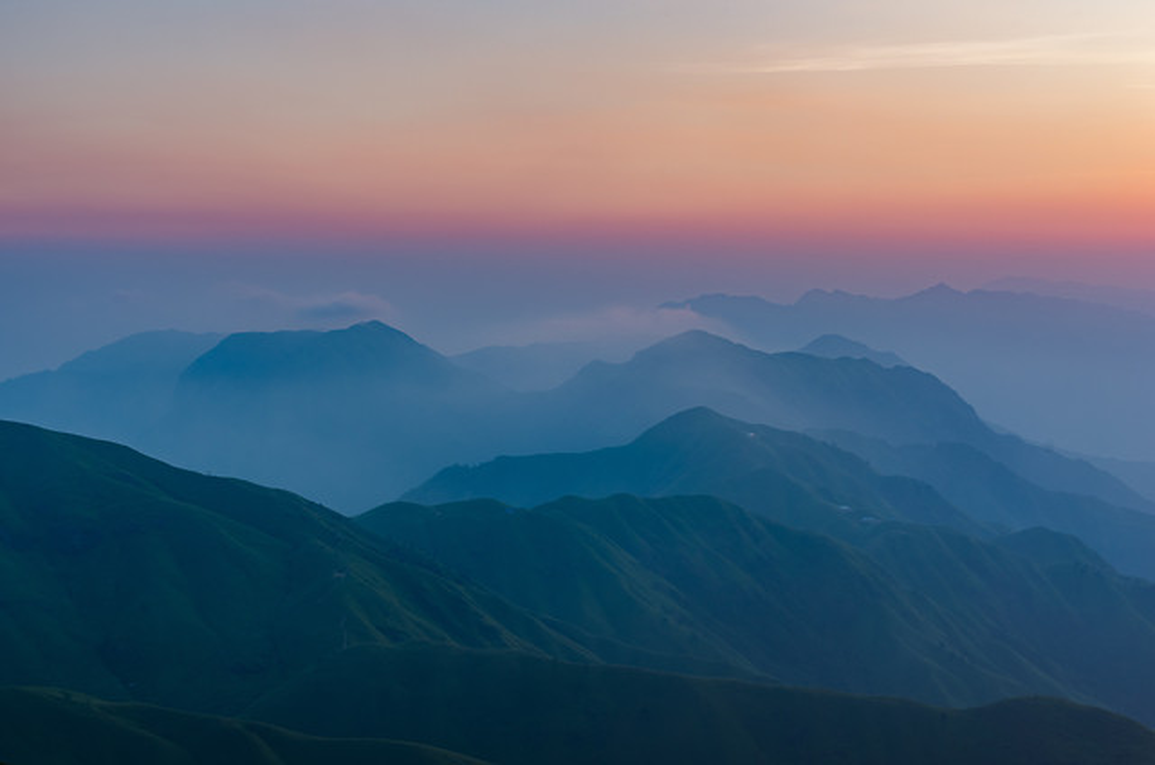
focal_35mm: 60
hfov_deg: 33.5
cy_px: 382
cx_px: 578
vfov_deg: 22.5
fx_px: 1921
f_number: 8
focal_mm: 40
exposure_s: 1/50
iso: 100
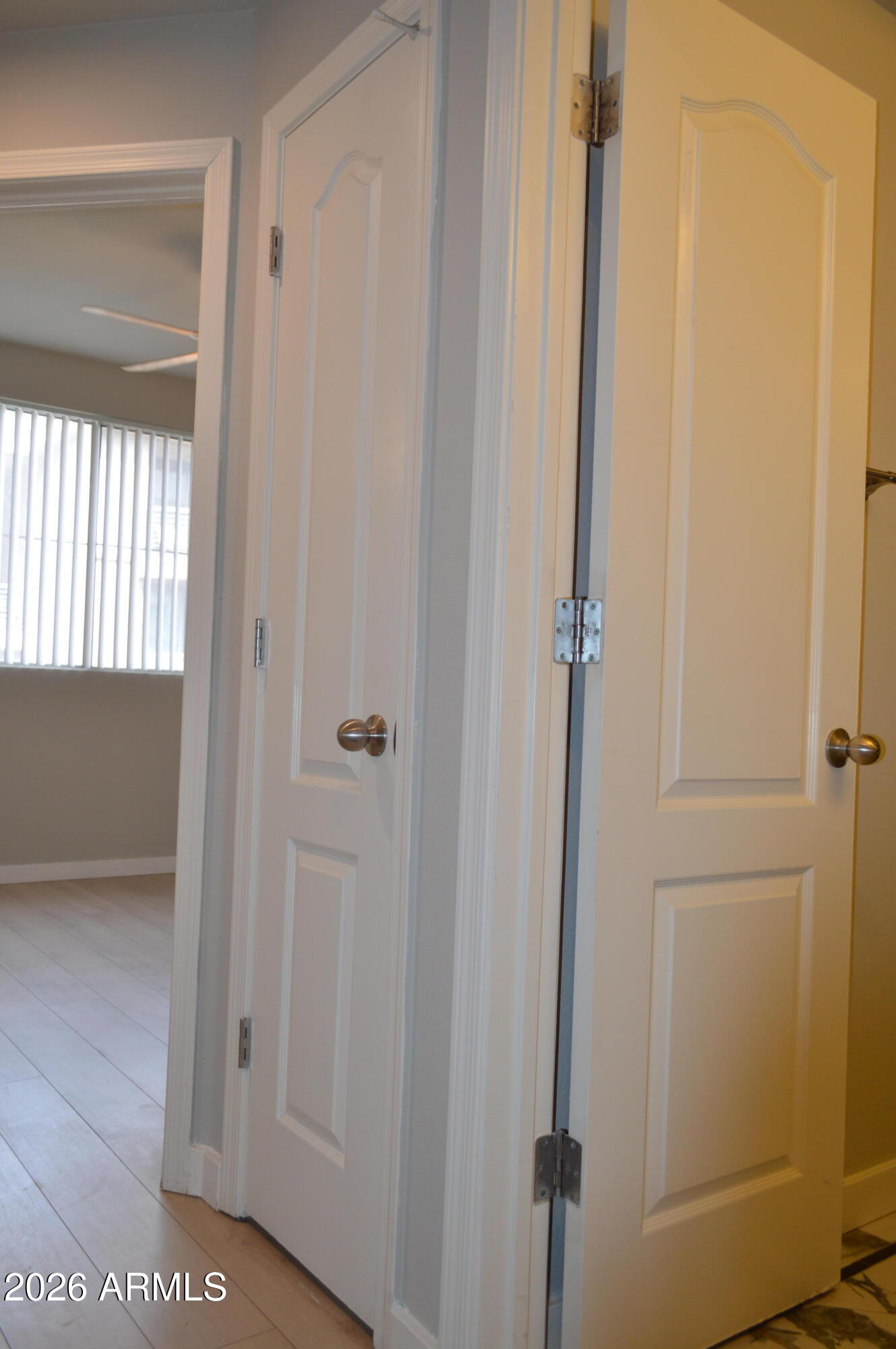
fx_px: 1010
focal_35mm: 27
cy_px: 674
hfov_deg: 47.8
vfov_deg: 67.4
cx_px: 448
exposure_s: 1/100
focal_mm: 18
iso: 400
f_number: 4
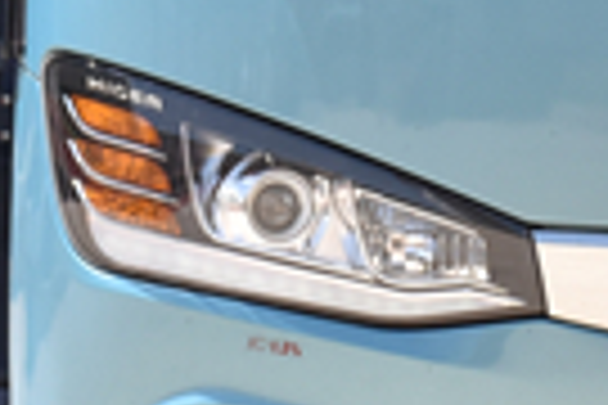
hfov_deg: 3.9
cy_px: -430
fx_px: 8984
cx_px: 455
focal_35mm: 532
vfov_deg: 2.6
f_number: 9
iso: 200
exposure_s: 1/320
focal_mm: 60
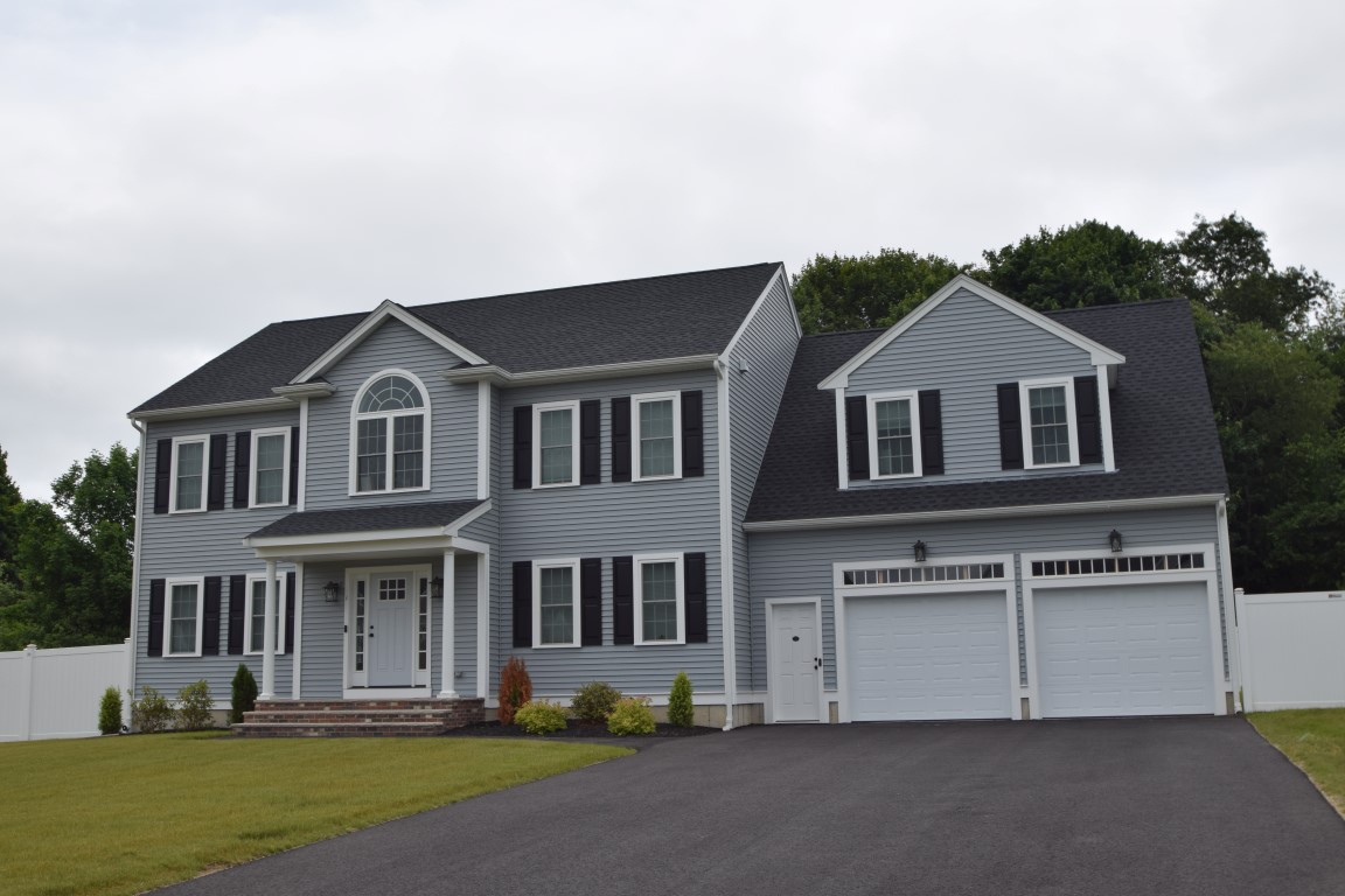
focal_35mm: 36
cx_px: 672
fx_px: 1345
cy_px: 448
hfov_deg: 53.1
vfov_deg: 36.9
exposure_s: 1/200
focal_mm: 24
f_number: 9
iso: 100
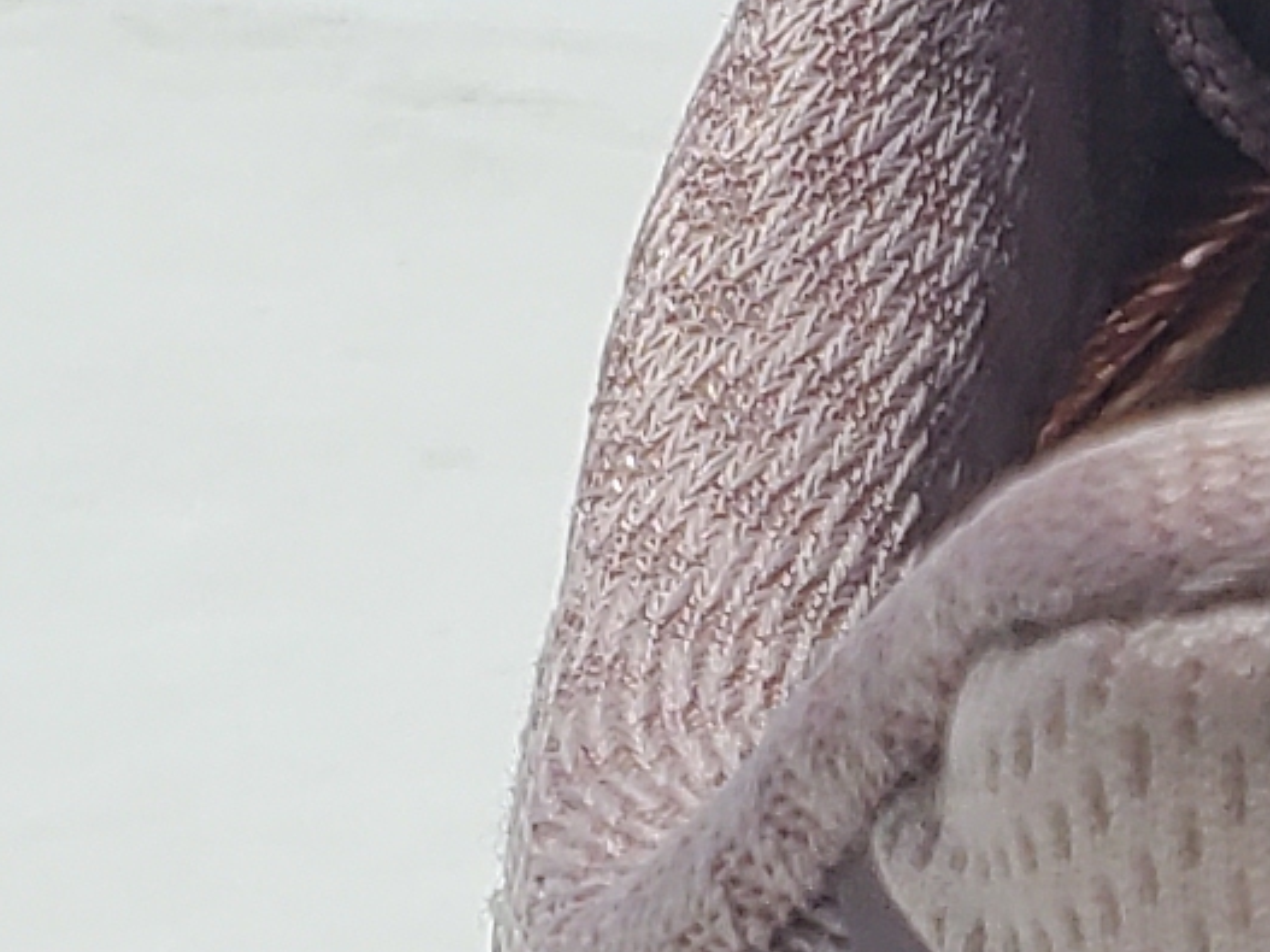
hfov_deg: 8.9
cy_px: 1203
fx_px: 7299
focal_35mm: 199
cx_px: 3106
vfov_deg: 7.4
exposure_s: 1/205
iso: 50
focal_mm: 4.3
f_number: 2.4
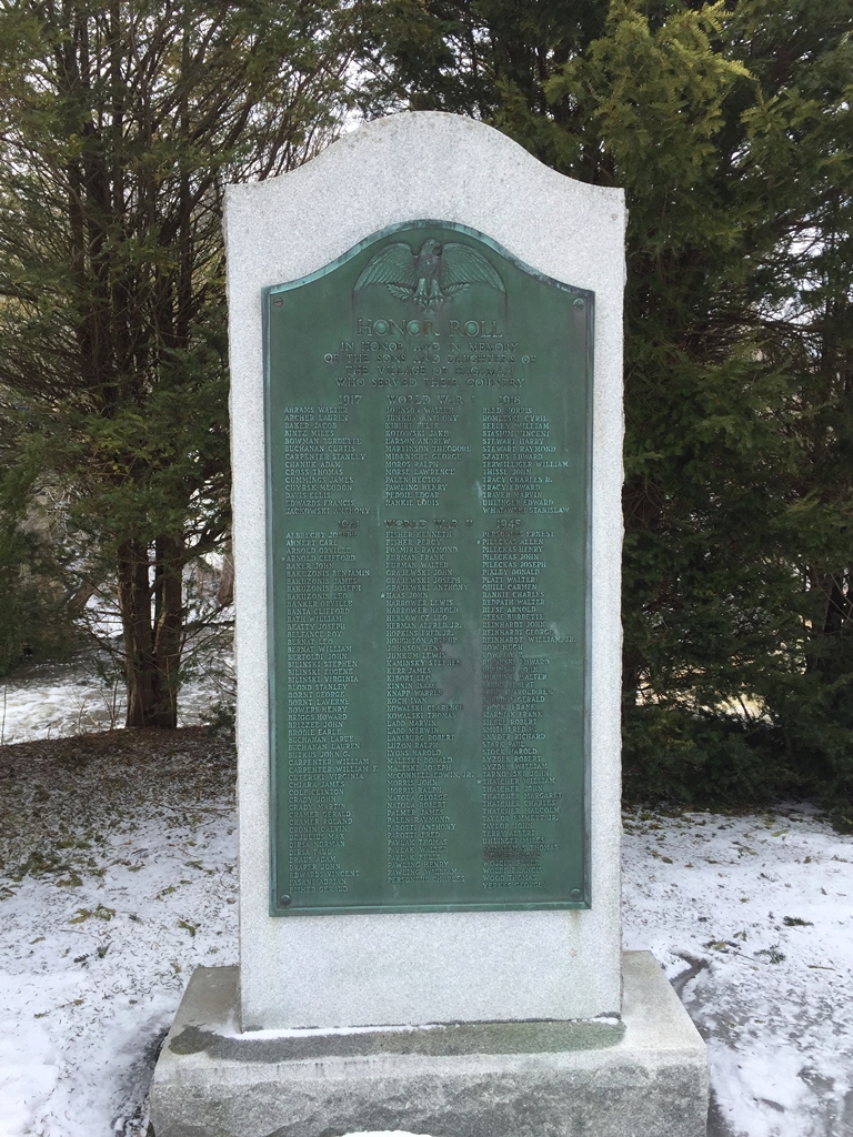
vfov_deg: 61.7
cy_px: 568
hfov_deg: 48.2
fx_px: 953
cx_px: 426
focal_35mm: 29
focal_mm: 4.15
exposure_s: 1/879
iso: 32
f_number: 2.2
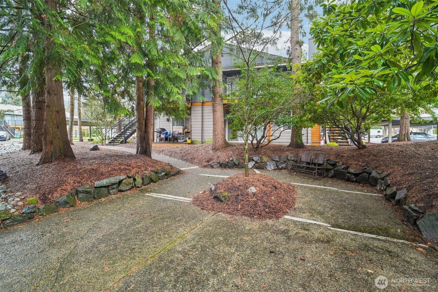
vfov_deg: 73.7
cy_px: 146
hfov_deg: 96.7
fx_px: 195
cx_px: 219
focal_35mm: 16
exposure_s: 1/13
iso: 1600
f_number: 8
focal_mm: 16
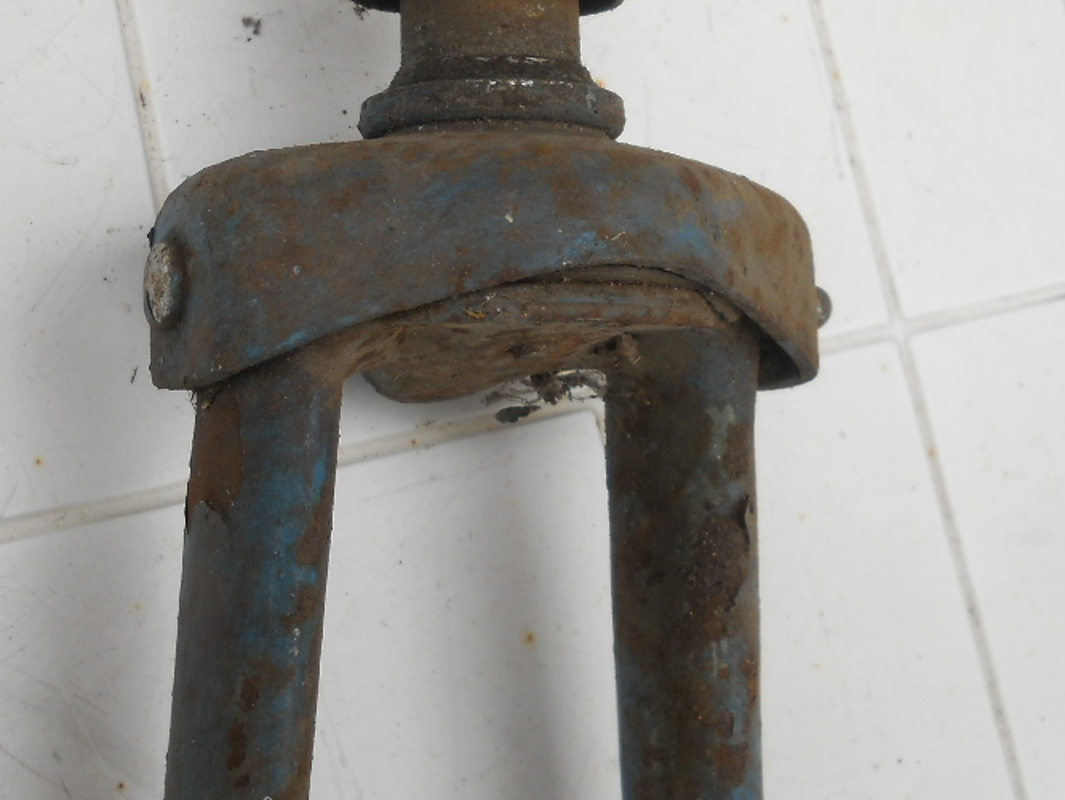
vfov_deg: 23.1
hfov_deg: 30.7
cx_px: 457
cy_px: 222
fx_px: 1939
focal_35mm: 63
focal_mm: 6.72
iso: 80
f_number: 3.1
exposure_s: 1/100
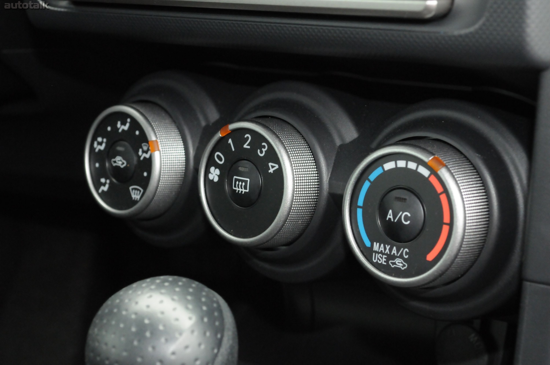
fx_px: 1030
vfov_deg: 20.1
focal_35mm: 68
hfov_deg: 29.9
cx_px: 275
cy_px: 182
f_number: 8
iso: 2500
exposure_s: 1/60
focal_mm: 45
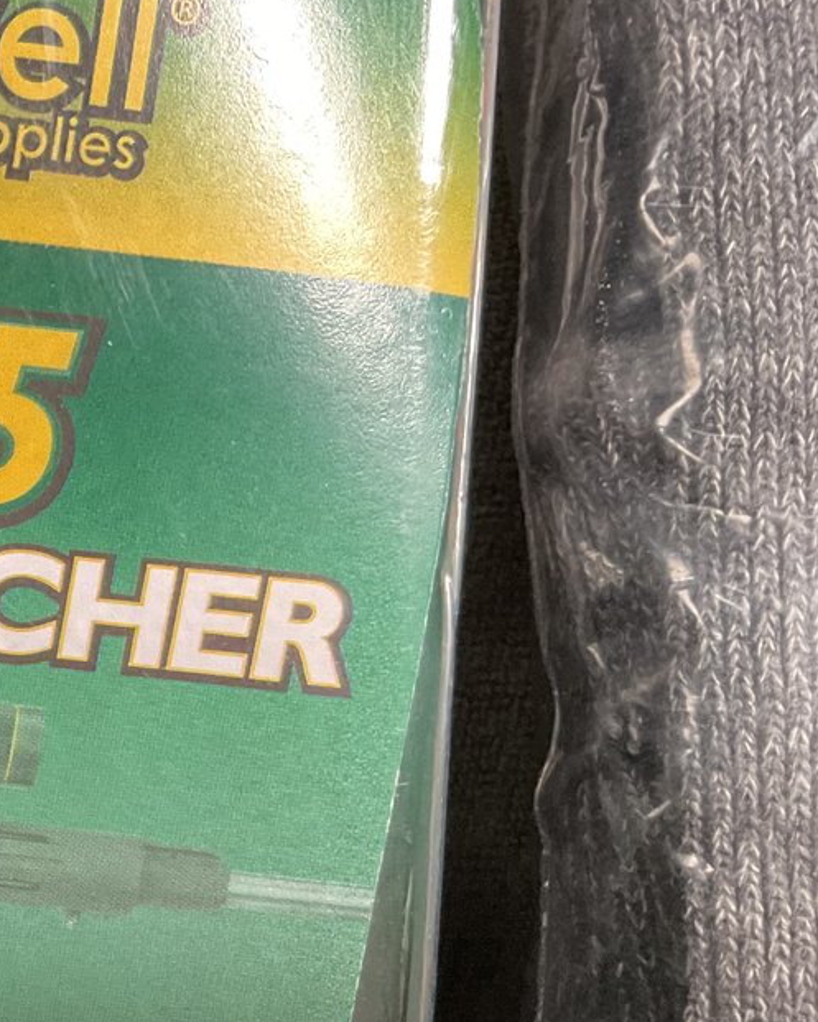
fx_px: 2088
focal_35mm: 69
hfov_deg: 19.7
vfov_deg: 27.0
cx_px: -343
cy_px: 819
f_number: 1.8
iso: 100
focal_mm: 3
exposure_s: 1/60
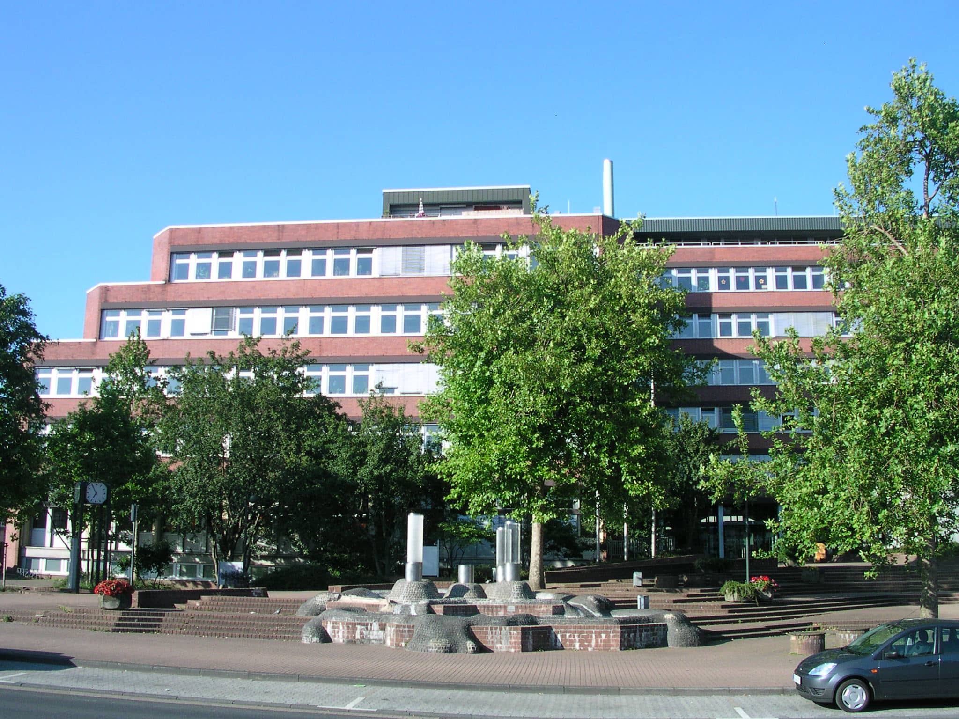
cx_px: 480
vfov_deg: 38.7
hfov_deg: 50.1
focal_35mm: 37
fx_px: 1025
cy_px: 360
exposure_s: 1/236
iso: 100
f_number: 4.5
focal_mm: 5.6
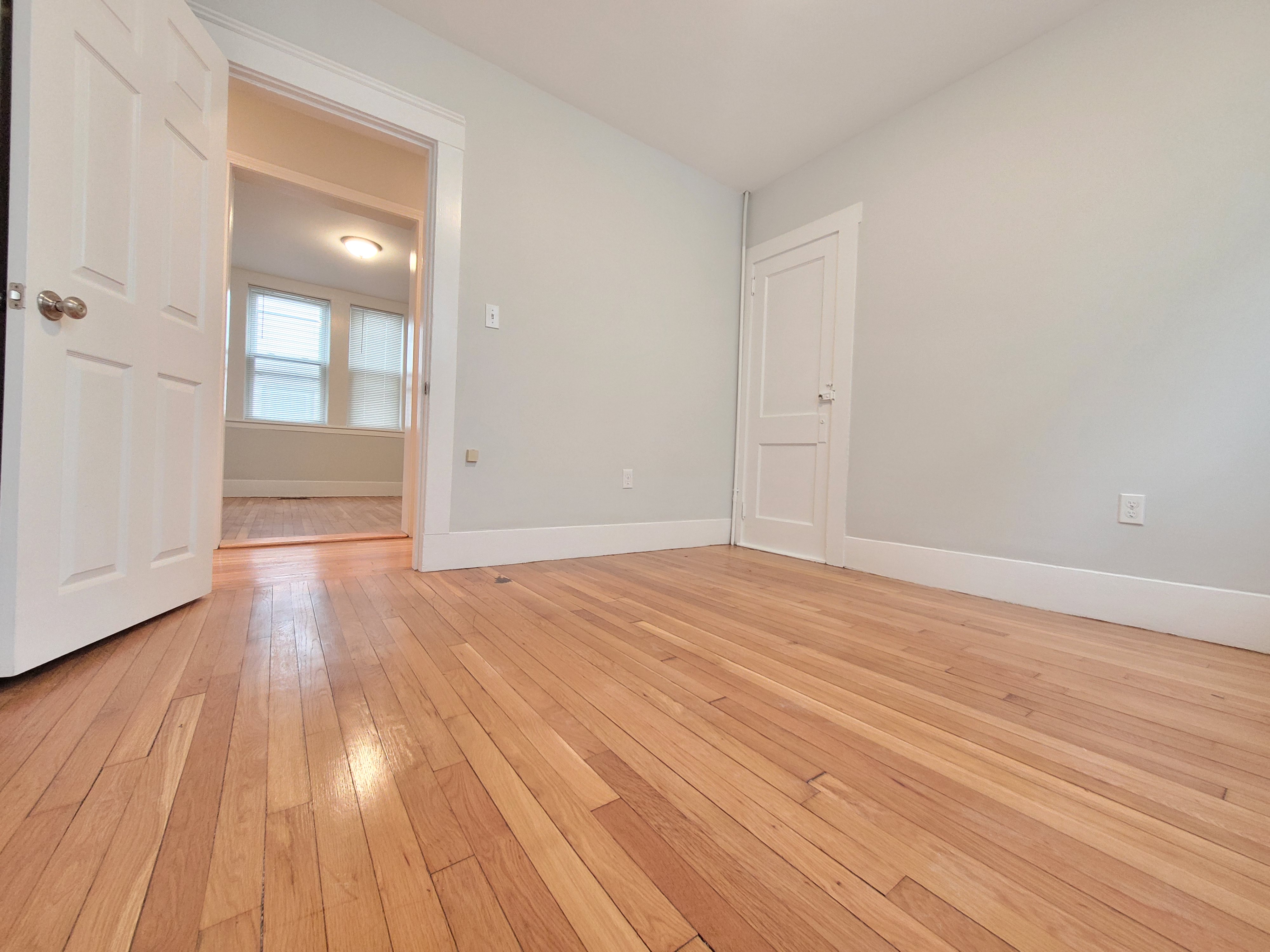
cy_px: 476
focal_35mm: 13
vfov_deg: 89.9
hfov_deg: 106.2
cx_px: 635
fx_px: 477
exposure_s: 1/40
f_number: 2.2
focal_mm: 1.74
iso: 400
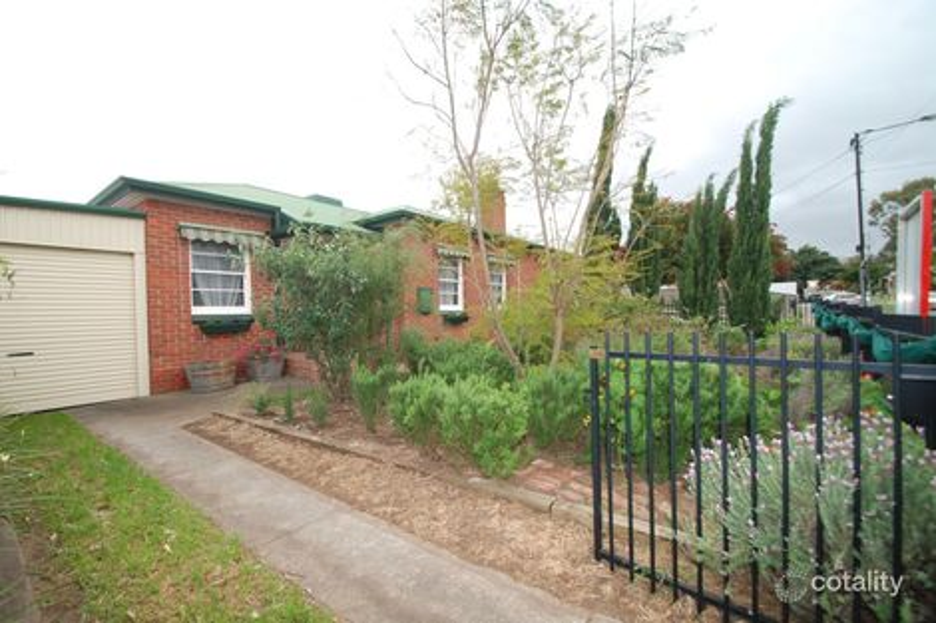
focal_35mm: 15
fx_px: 390
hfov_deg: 100.4
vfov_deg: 77.3
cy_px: 312
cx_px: 468
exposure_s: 1/125
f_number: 5.6
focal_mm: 10
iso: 100
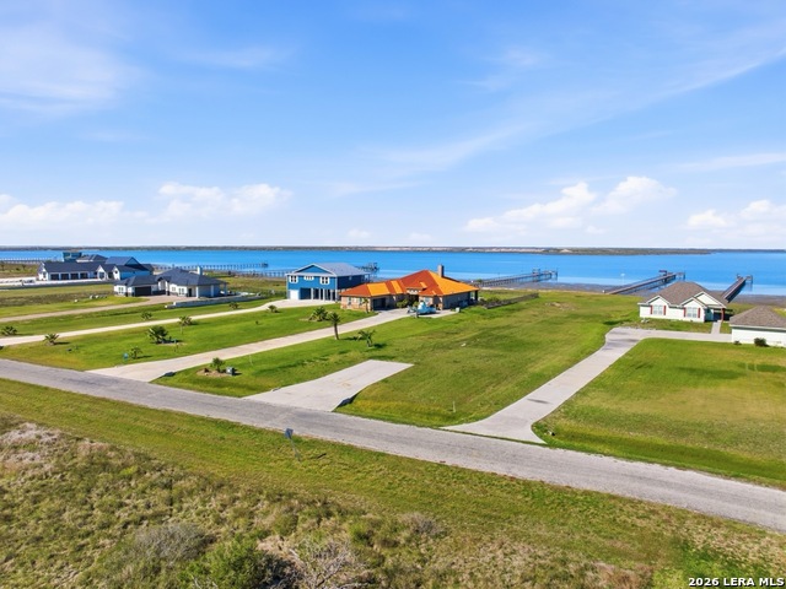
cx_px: 393
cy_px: 294
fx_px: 545
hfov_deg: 71.6
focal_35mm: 24
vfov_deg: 56.8
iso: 100
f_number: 10
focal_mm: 12.3
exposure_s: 1/320
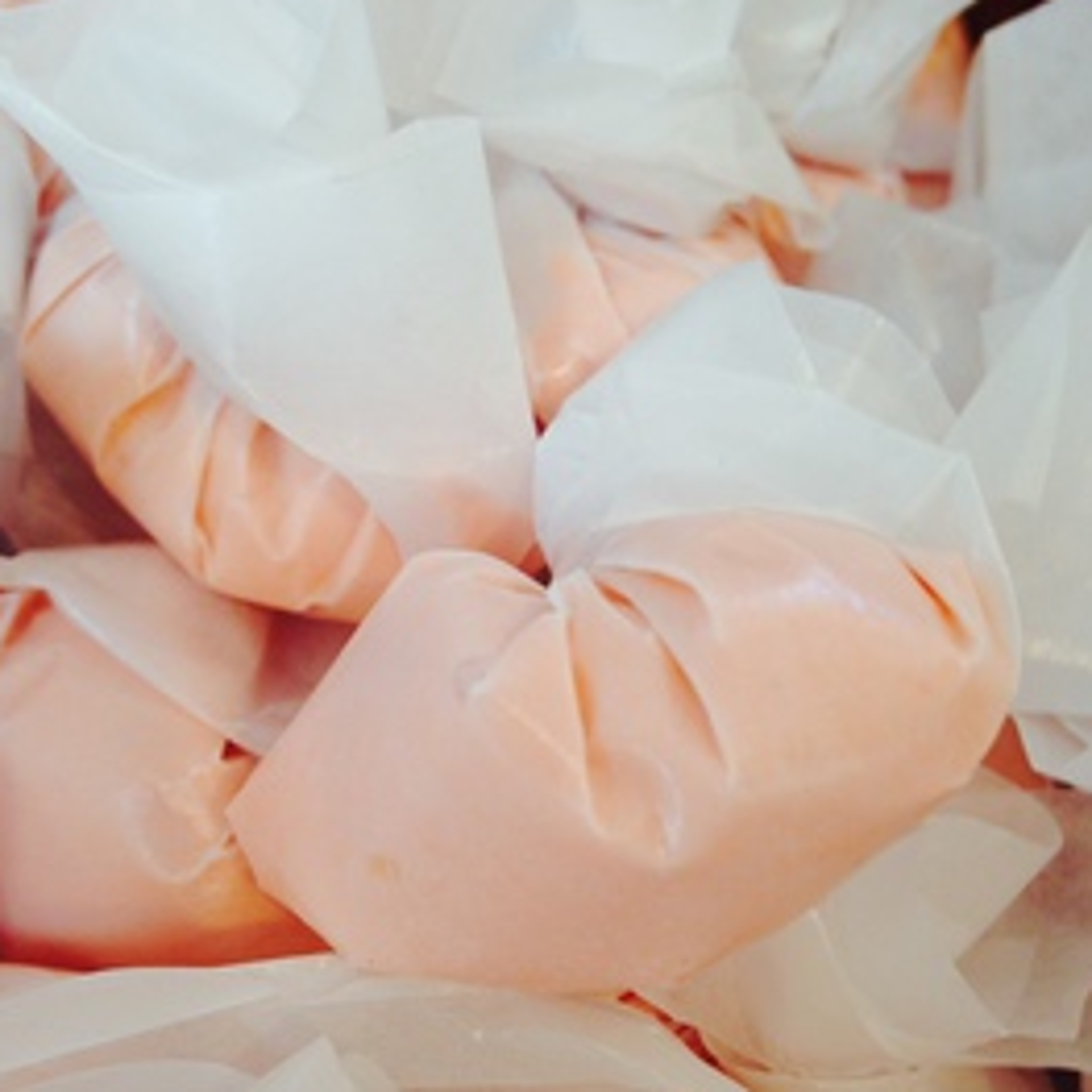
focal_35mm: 40
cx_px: 548
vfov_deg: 41.7
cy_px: 644
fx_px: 1428
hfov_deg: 41.9
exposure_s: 1/30
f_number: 2.4
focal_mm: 4.12
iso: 50
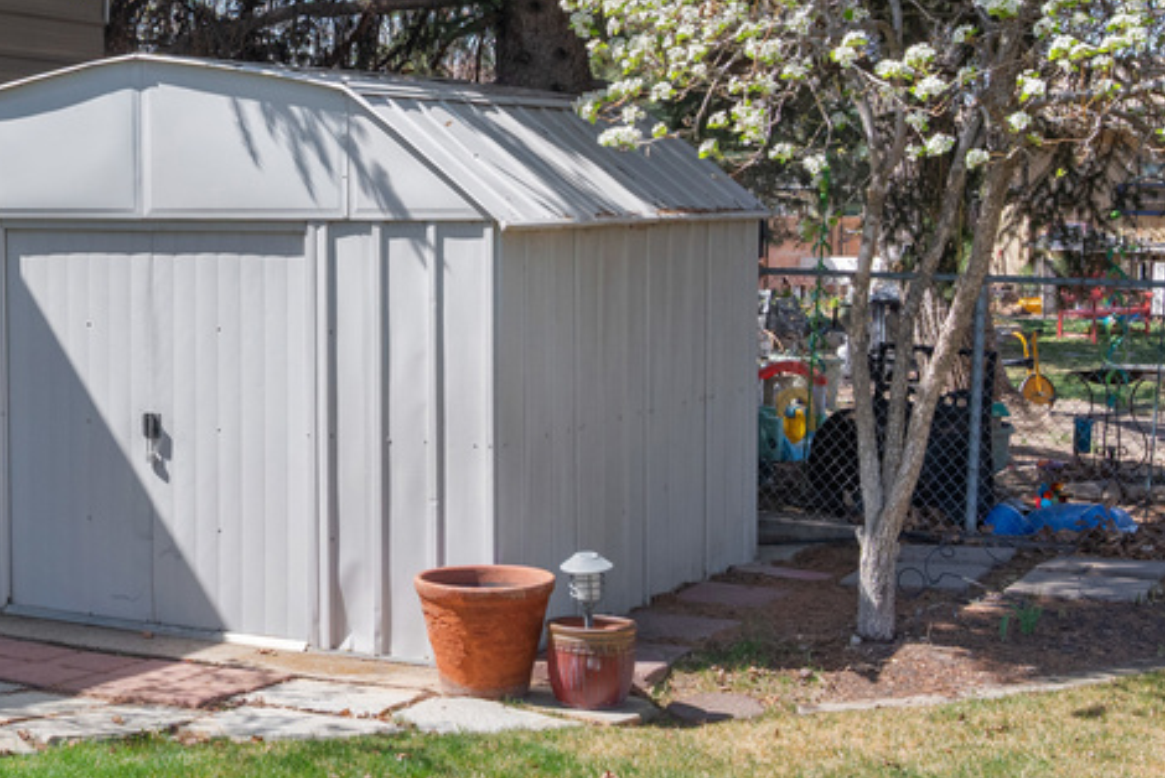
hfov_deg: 31.4
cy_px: 240
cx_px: 226
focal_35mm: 62
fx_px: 2010
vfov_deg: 21.8
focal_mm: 28.5
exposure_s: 1/125
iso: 800
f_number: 8
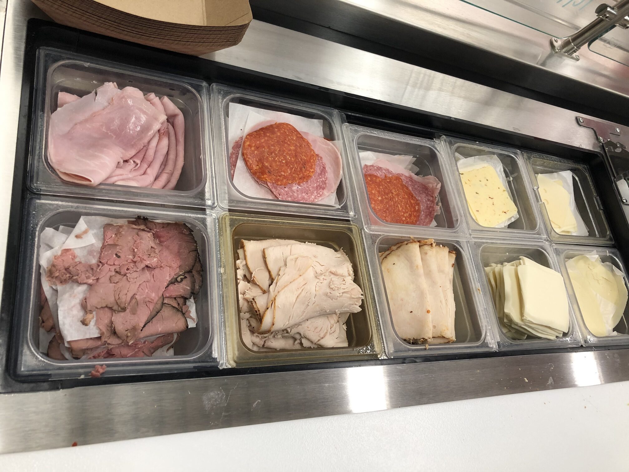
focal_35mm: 28
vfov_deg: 49.7
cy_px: 236
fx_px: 509
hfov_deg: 63.4
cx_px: 314
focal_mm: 3.99
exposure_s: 1/30
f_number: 1.8
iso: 32
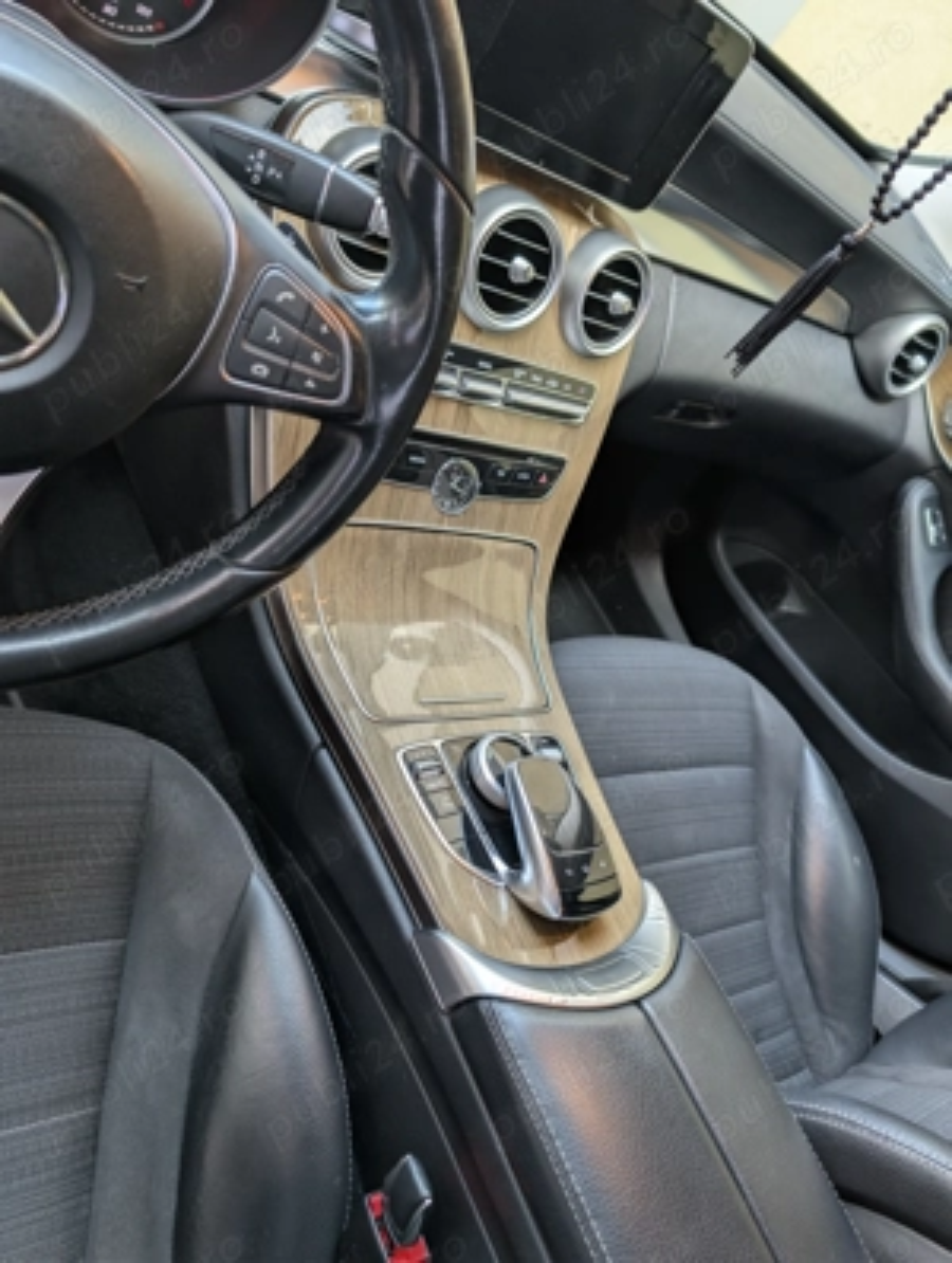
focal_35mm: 24
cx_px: 476
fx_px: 877
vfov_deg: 71.5
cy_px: 632
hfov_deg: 57.0
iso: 22
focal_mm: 6.9
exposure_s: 1/20.8
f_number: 1.68
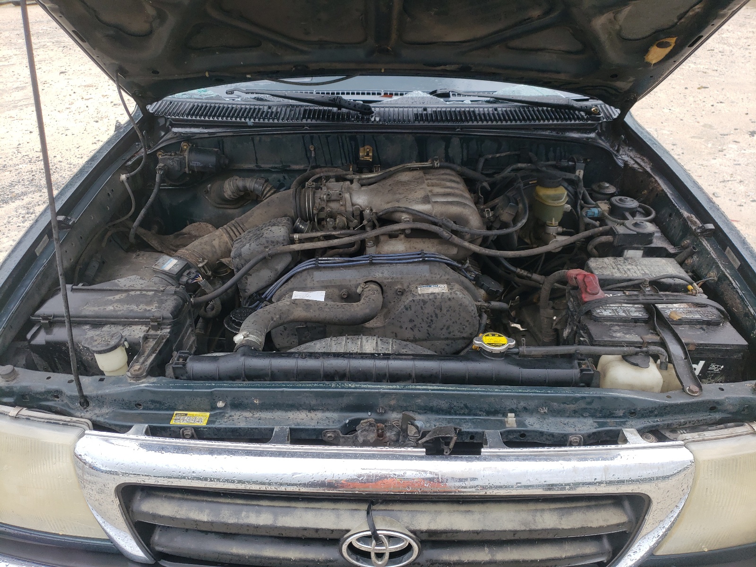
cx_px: 378
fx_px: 568
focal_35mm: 26
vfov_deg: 53.1
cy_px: 284
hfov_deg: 67.3
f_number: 1.5
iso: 50
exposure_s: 1/312
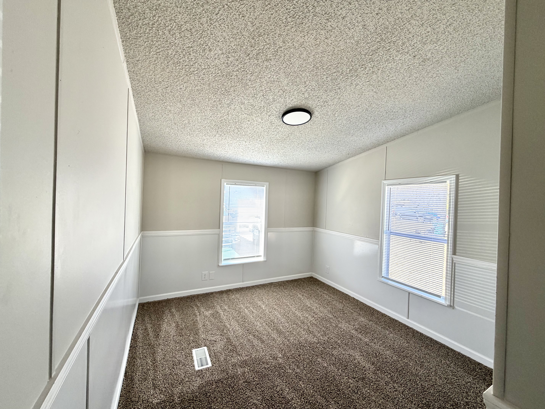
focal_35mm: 14
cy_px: 204
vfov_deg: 85.7
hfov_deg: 102.1
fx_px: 220
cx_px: 272
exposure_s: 1/121
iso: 100
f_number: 2.2
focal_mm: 2.22
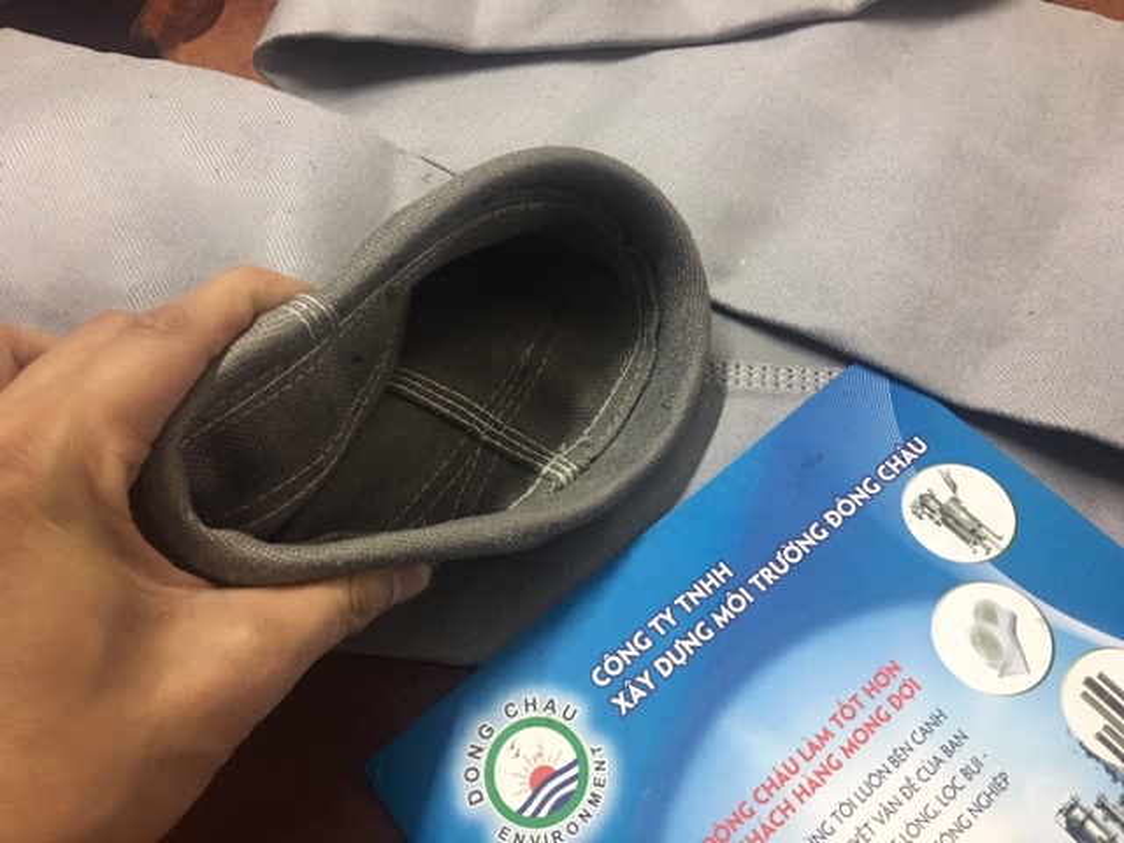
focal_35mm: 29
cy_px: 422
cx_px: 562
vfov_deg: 48.2
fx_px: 942
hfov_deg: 61.7
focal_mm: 4.15
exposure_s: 1/8
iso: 100
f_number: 2.2
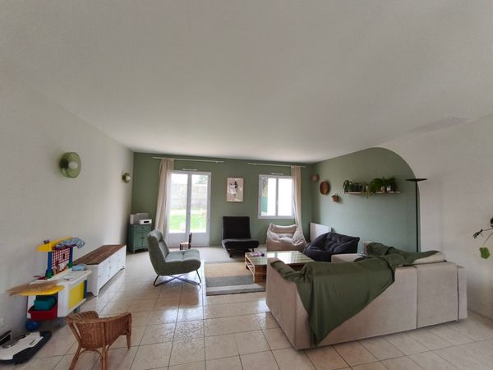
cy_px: 185
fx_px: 214
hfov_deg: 98.2
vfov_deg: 81.7
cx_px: 246
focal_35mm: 15
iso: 160
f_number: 2.2
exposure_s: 1/33.3
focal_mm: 1.91
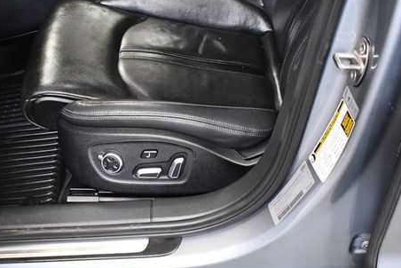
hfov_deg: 38.6
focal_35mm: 51
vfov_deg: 26.3
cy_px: 185
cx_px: 150
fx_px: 568
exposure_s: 1/125
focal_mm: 18
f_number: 3.5
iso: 3200
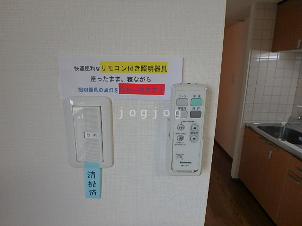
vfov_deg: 63.4
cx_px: 151
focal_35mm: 21
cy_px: 113
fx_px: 183
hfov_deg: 79.0
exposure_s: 1/125
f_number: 3.5
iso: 250
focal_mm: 3.7
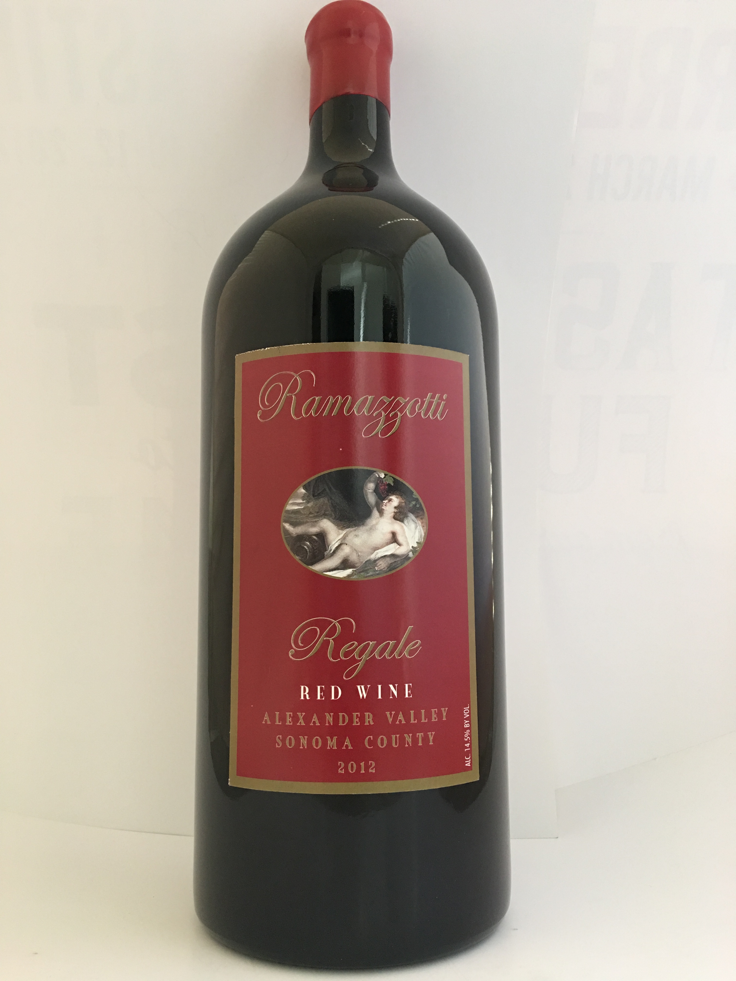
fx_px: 822
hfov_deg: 48.2
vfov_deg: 61.7
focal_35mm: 29
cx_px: 368
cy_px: 490
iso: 80
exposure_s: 1/10
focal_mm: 4.15
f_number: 2.2
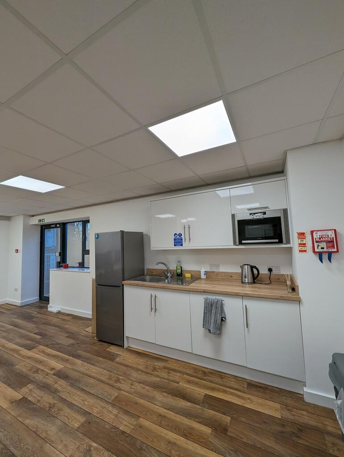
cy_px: 228
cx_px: 172
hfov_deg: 90.1
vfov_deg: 106.1
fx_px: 172
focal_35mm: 13
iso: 41
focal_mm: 1.95
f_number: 2.2
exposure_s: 1/118
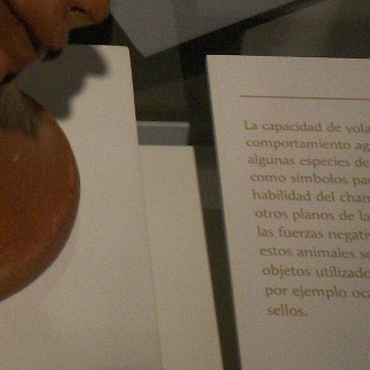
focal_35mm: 101
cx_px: -47
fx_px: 1221
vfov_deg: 16.8
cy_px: -21
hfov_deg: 16.6
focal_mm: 6
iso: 200
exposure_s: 1/8
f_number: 4.5
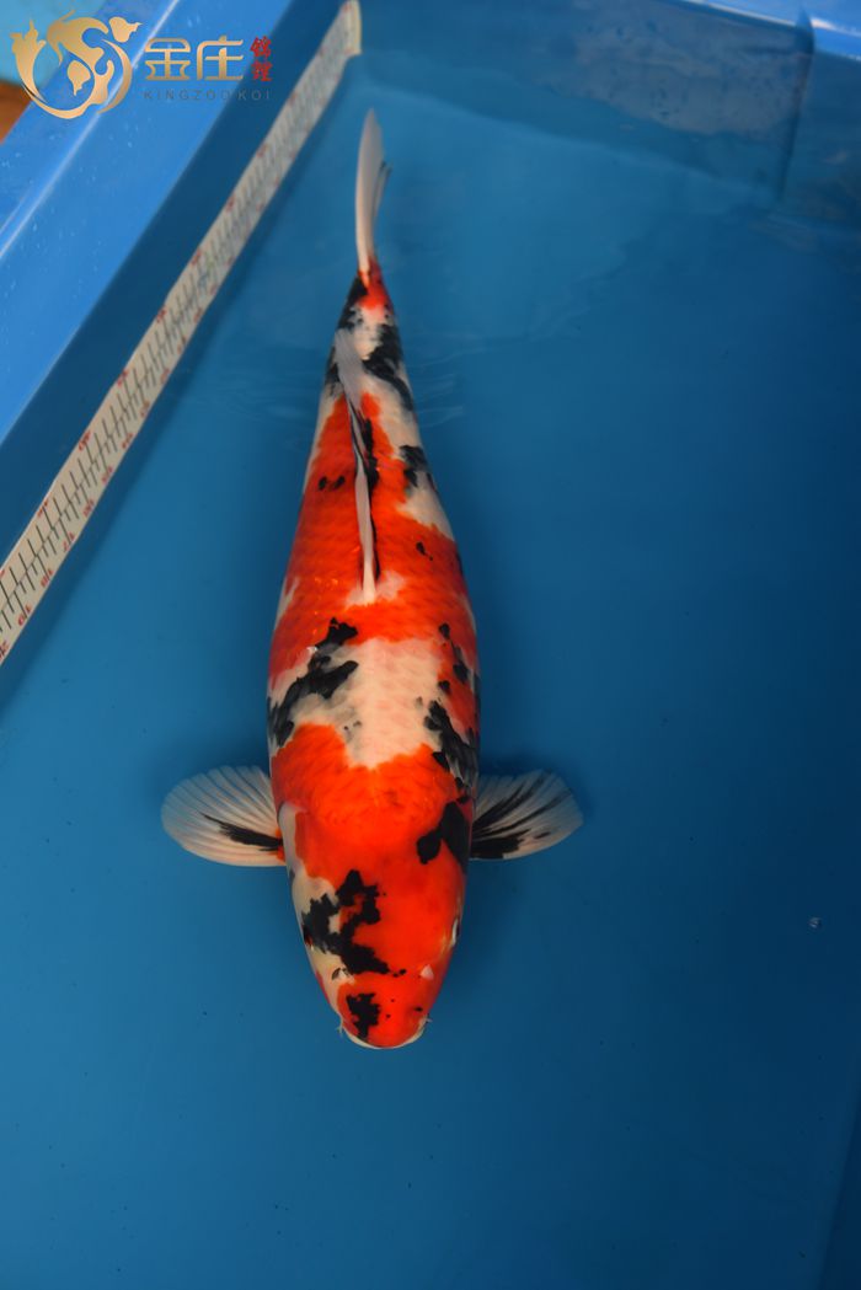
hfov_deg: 28.1
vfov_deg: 41.1
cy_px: 645
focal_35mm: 48
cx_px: 430
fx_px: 1721
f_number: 4
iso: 450
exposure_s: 1/60
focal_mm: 48
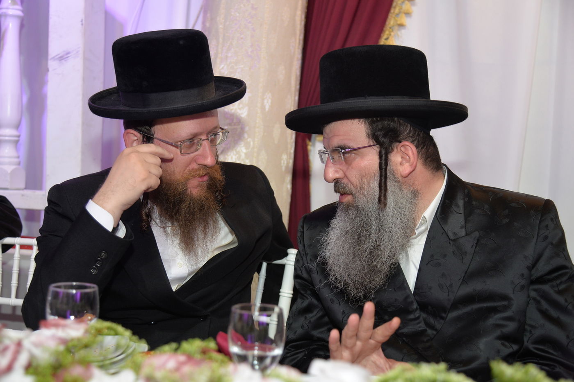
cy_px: 191
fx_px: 765
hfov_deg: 41.1
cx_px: 287
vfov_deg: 28.1
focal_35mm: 48
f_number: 4
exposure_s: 1/125
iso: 1000
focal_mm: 48
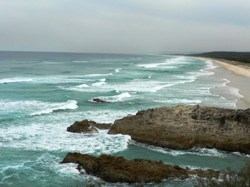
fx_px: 368
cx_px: 152
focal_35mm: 51
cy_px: 84
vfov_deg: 28.6
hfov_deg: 37.3
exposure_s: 1/320
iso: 80
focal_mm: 6.3
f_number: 5.6
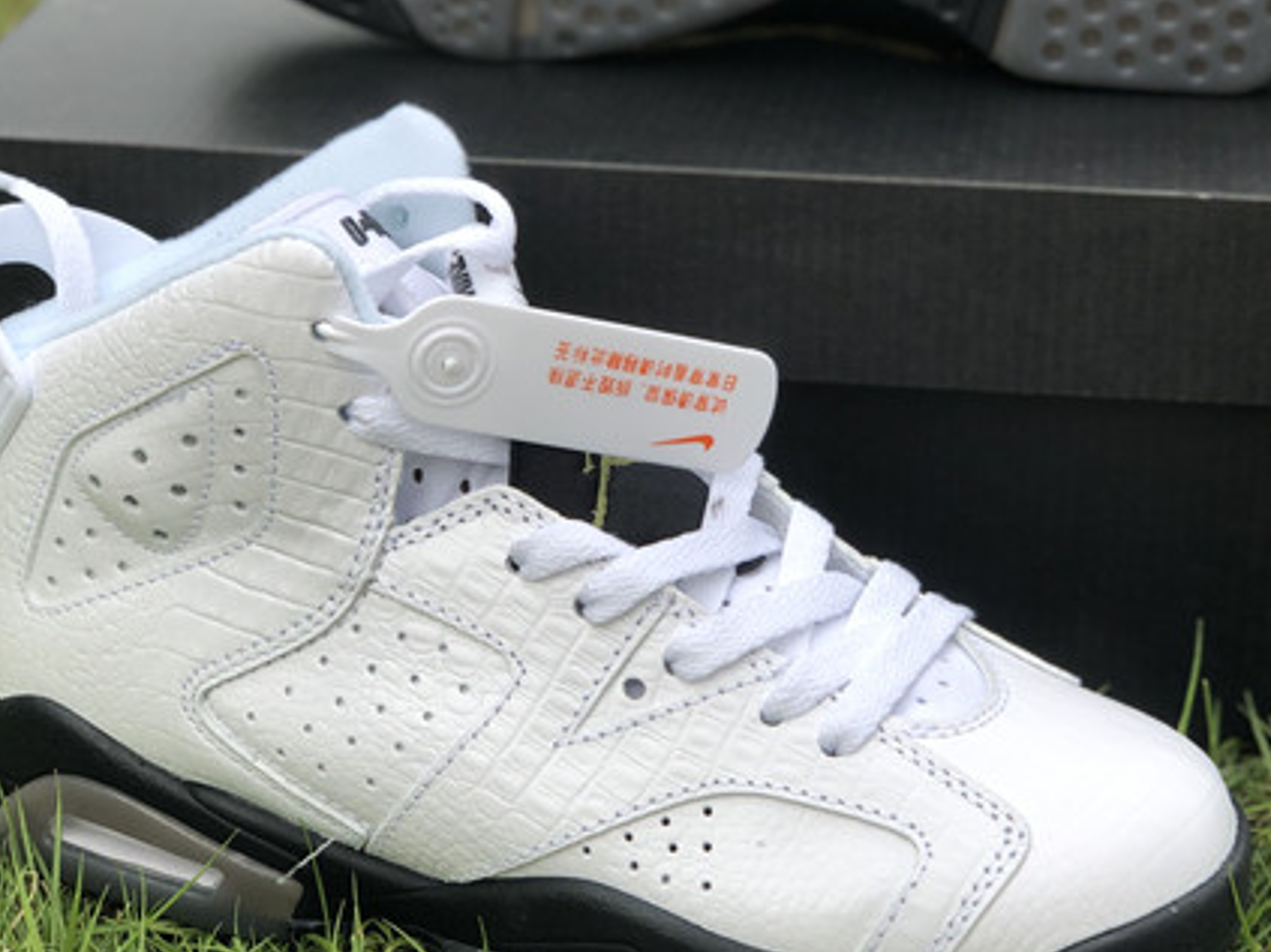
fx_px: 3340
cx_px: 748
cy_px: 377
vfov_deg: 16.2
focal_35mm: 91
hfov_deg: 21.5
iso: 16
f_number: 2.4
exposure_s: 1/220
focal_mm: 6
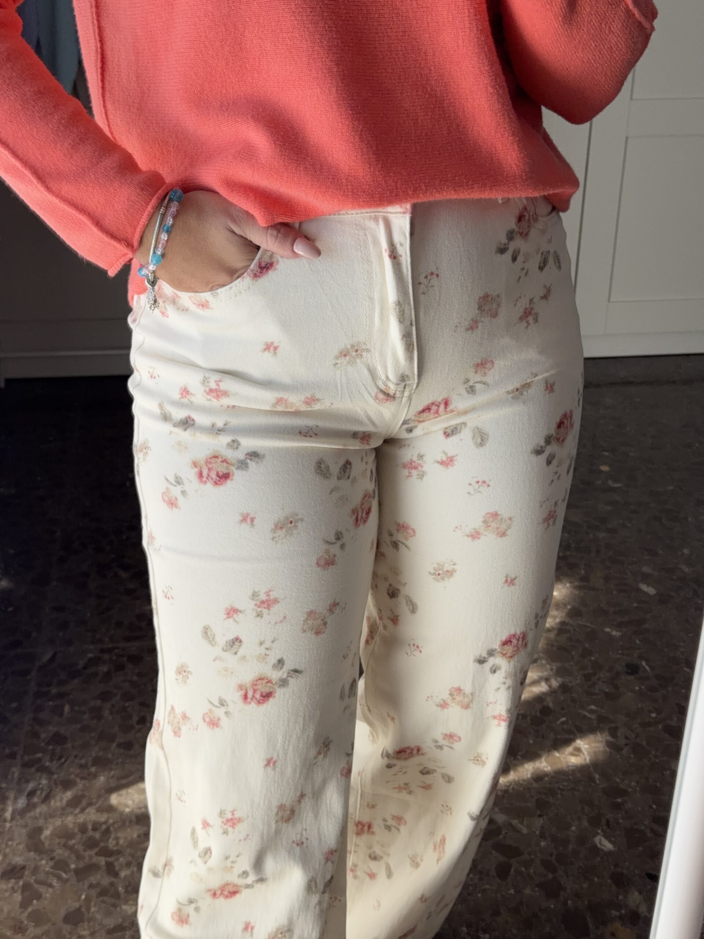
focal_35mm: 48
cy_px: 470
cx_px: 352
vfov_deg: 39.7
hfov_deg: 30.3
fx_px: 1302
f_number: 1.78
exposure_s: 1/292
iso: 64
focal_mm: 6.76
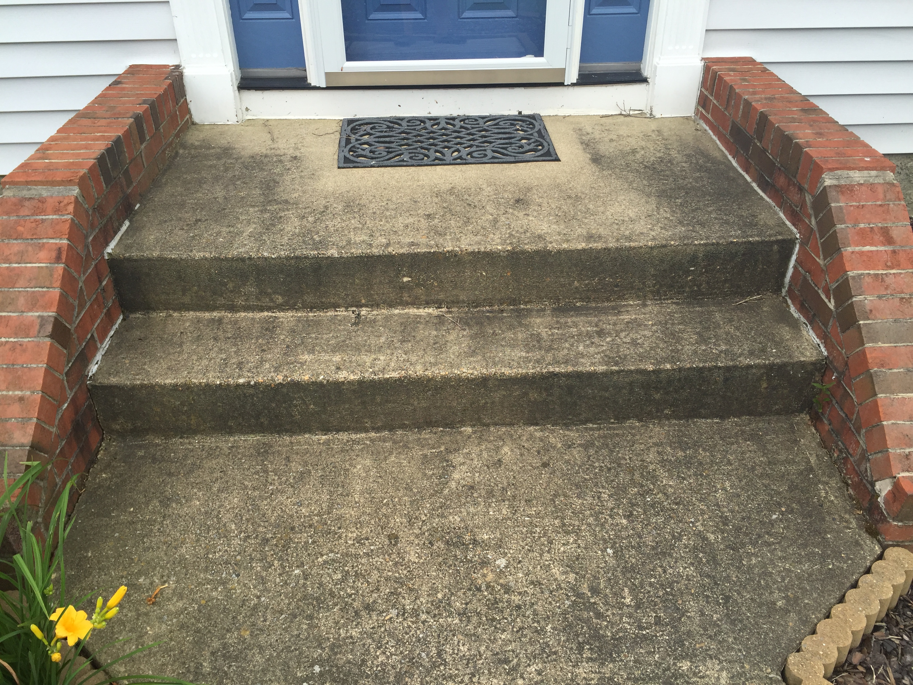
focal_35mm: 29
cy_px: 342
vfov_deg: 48.2
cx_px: 456
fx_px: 765
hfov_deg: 61.7
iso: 32
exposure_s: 1/430
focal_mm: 4.15
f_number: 2.2
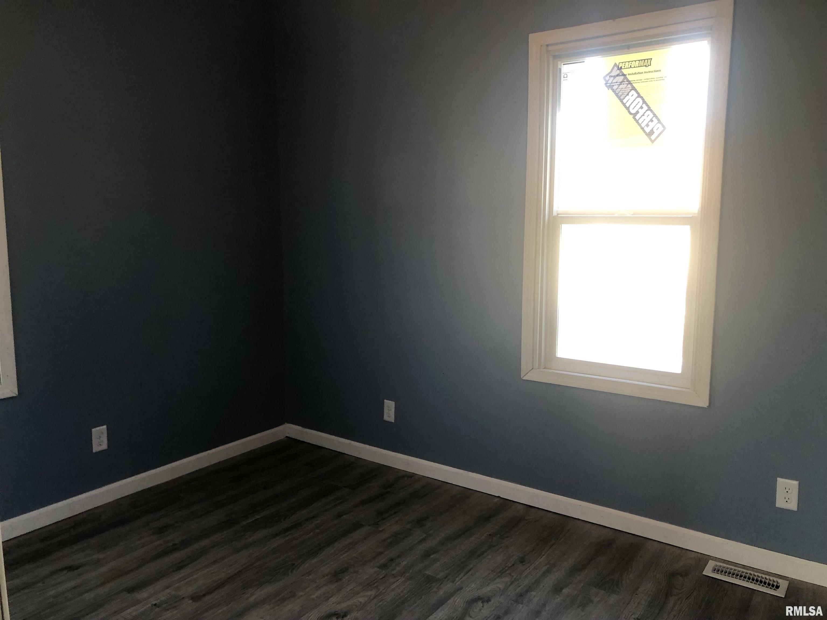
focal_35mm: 28
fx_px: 669
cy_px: 310
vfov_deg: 49.7
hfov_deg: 63.4
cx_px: 414
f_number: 1.8
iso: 32
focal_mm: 3.99
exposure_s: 1/30
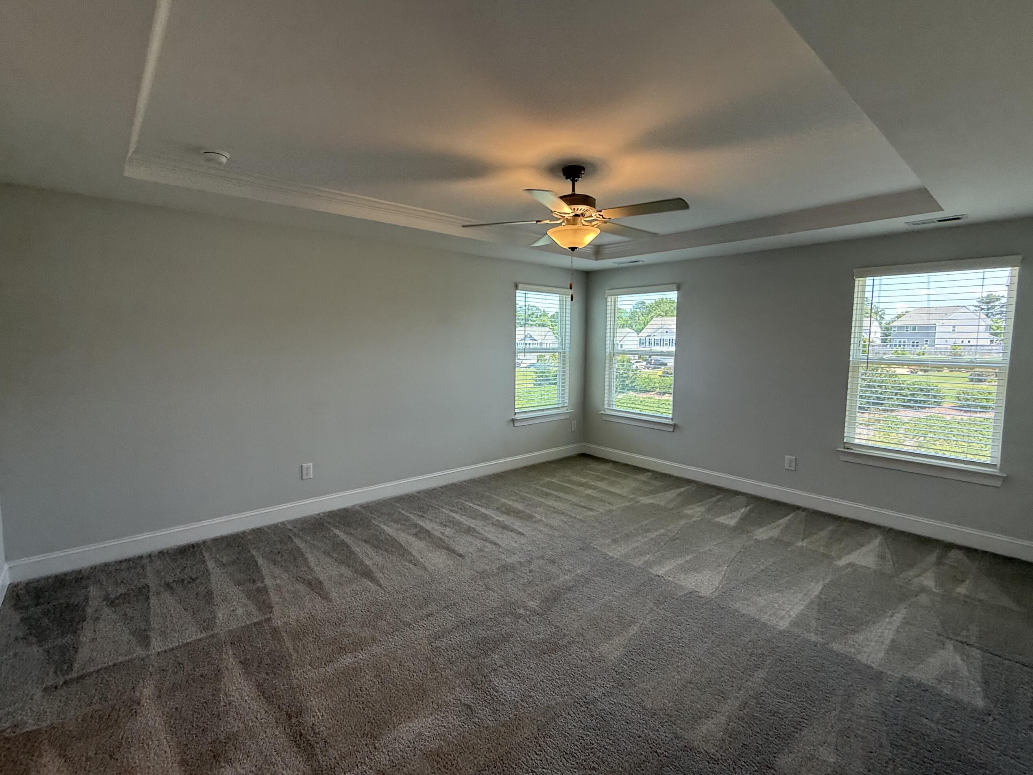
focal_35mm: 16
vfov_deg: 78.1
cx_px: 496
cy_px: 377
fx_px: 477
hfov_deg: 94.4
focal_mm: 2.22
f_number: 2.2
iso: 100
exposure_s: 1/120
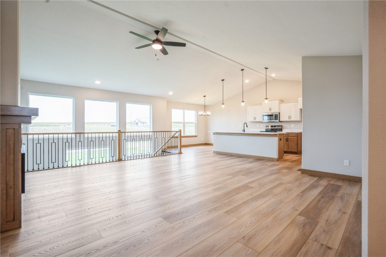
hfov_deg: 93.3
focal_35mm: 17
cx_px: 193
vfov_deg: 70.4
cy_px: 128
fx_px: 182
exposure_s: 1/40
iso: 400
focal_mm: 17
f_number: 9
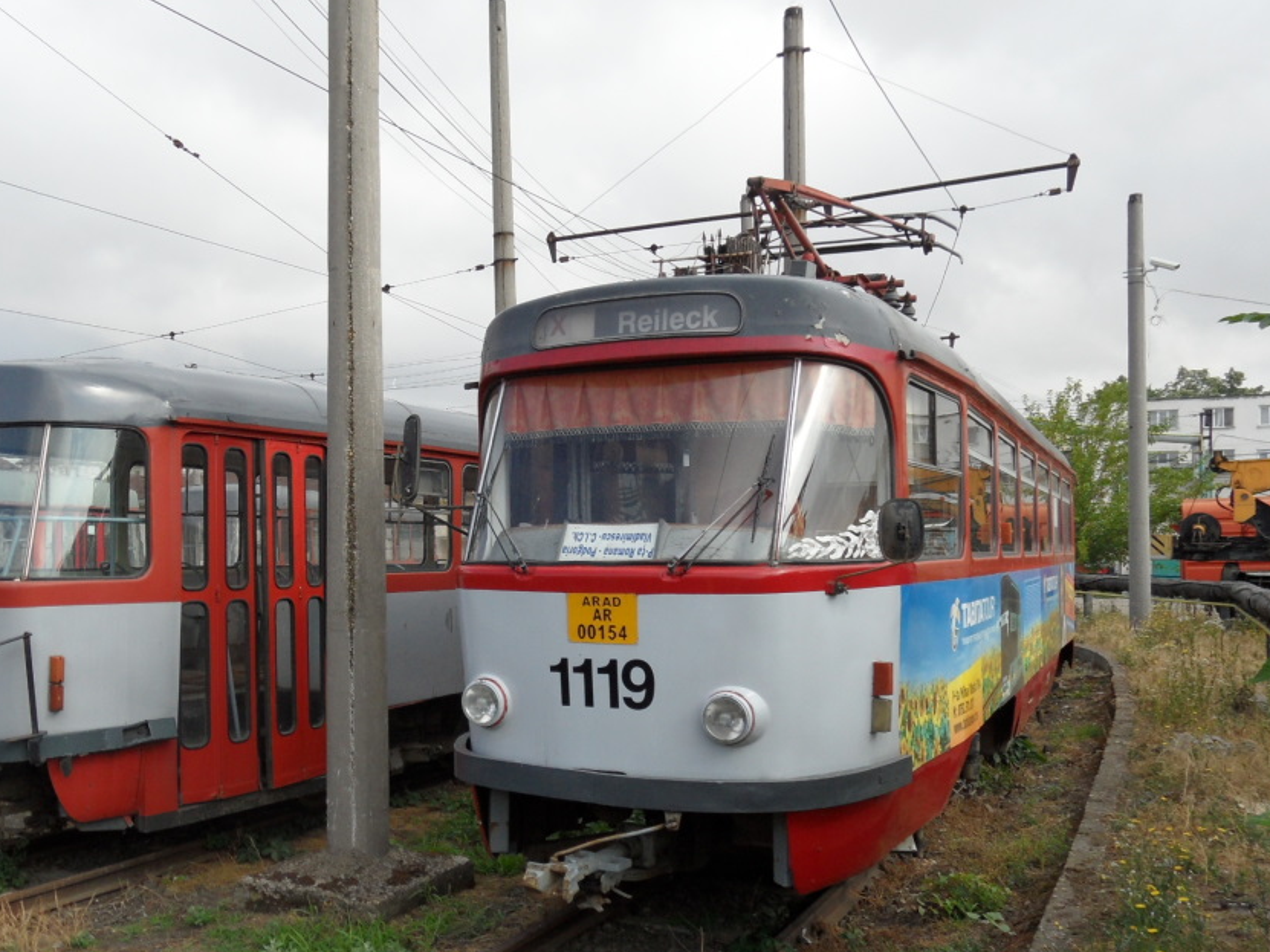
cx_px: 473
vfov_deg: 42.8
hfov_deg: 54.7
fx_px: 1211
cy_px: 542
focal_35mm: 33
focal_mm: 3.9
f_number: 3.2
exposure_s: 1/500
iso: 80
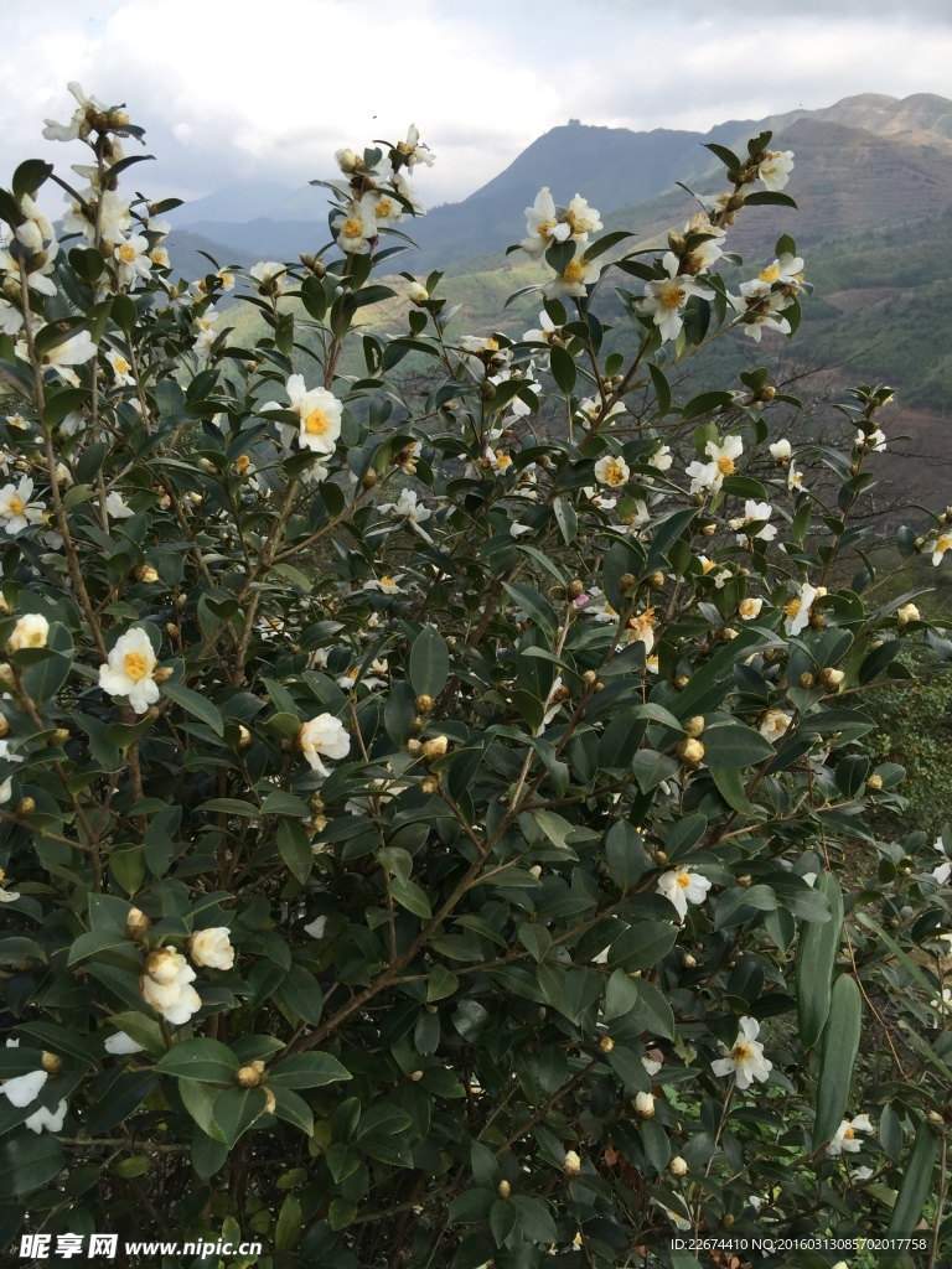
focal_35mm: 29
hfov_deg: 48.2
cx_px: 476
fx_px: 1063
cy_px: 634
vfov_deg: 61.7
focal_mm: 4.15
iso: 32
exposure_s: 1/618
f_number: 2.2
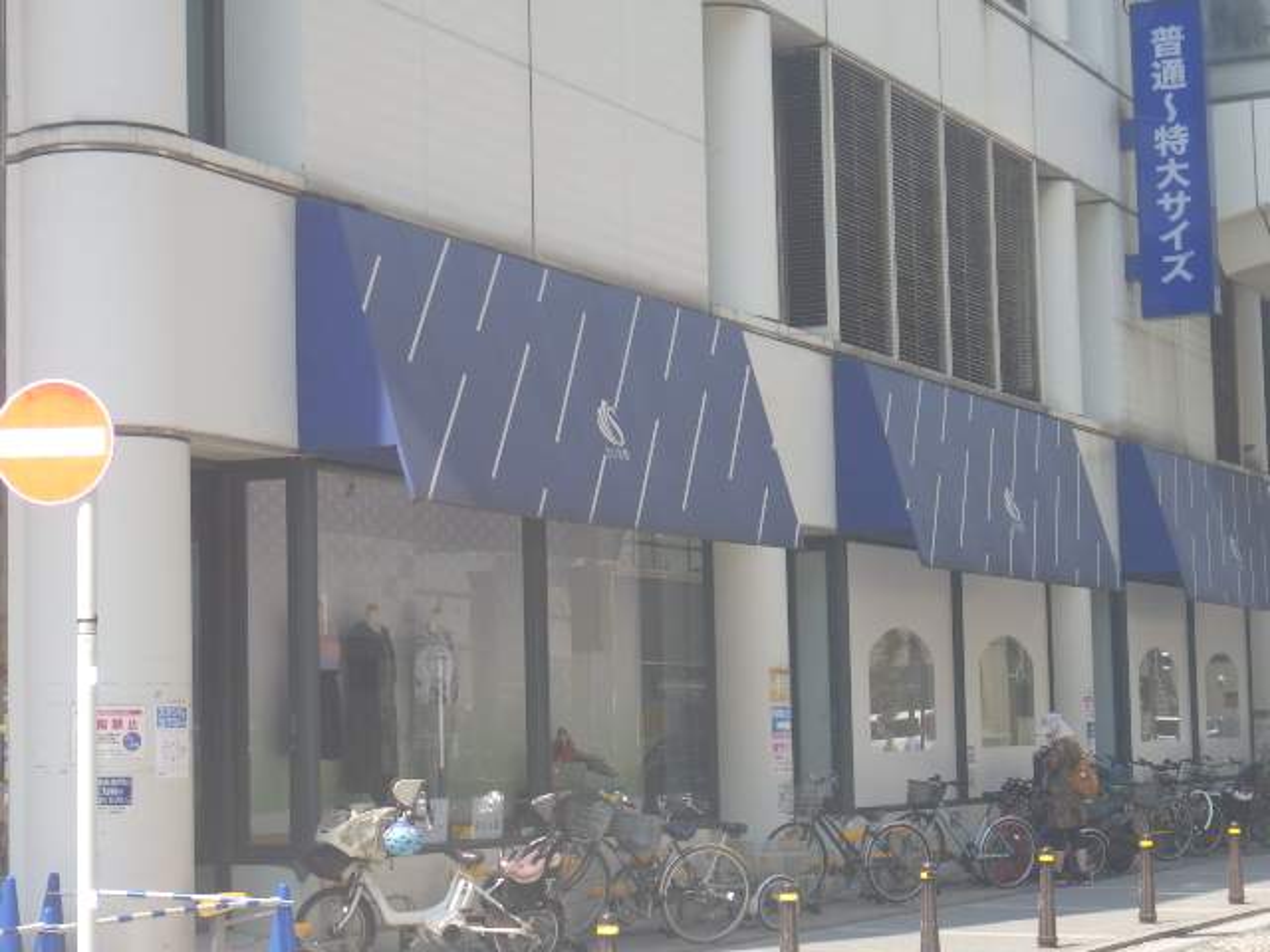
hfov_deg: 25.3
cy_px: 476
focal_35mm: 77
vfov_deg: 19.1
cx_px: 635
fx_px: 2825
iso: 125
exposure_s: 1/250
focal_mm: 13.7
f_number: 5.8
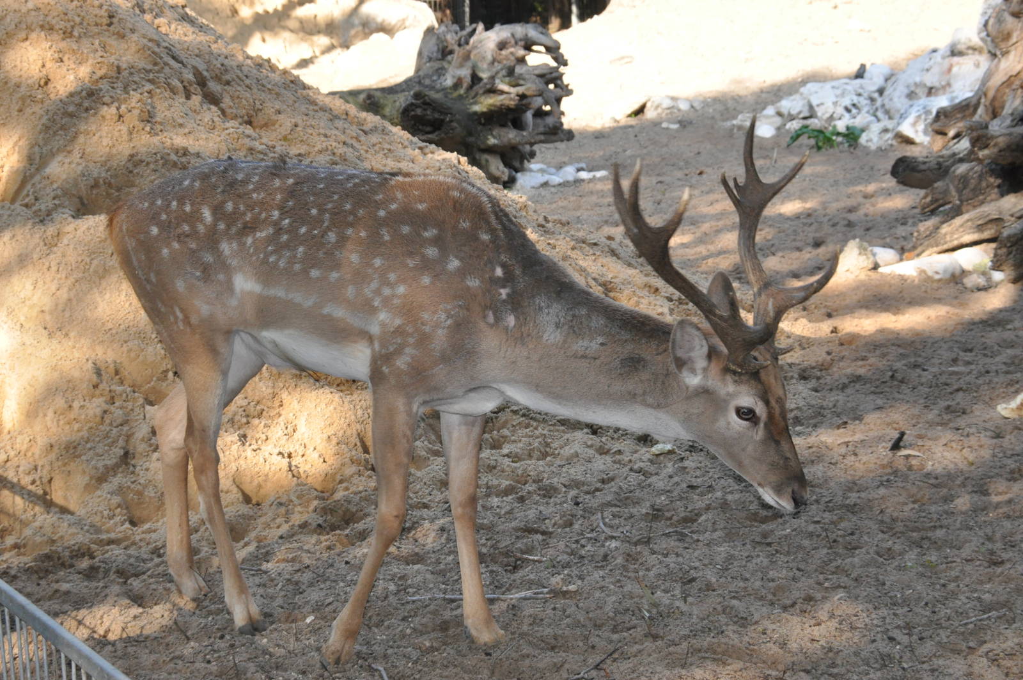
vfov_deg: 13.4
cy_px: 340
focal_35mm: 102
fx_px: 2895
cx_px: 512
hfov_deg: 20.0
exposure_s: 1/200
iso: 1000
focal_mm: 68
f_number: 11
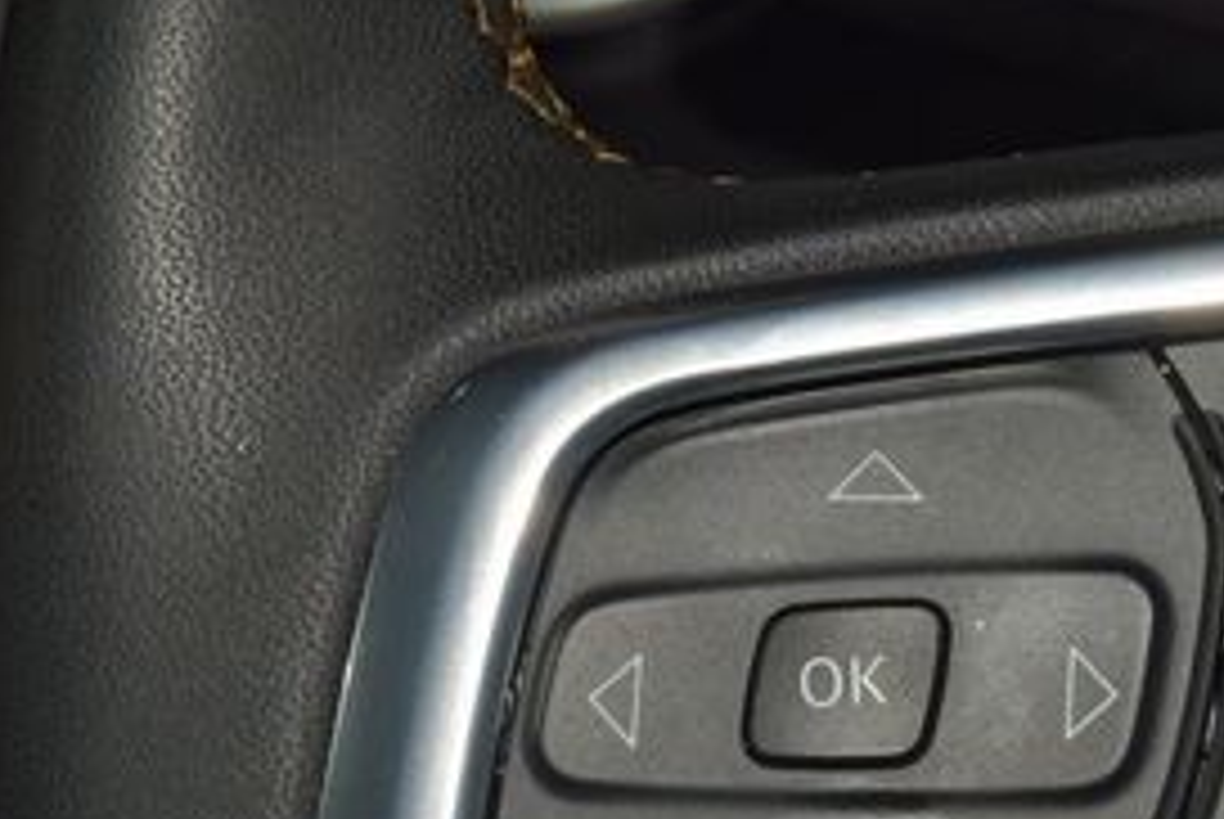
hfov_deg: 8.3
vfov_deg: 5.6
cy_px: 763
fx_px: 8407
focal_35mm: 247
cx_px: 1094
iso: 100
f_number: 8
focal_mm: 70
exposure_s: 1/125
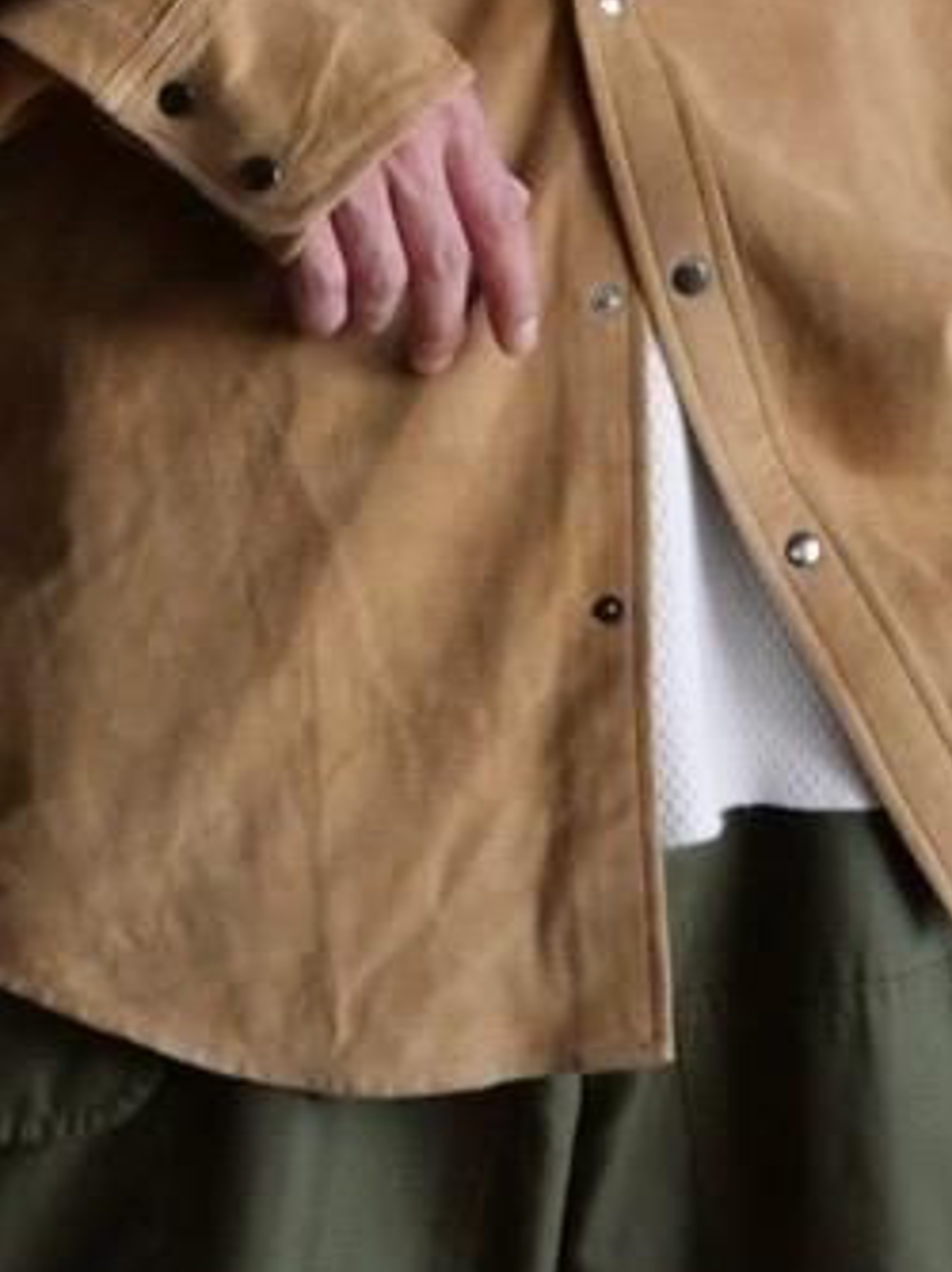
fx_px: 9766
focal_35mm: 266
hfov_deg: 5.6
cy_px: -44
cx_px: 423
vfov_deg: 7.4
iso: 3200
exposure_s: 1/50
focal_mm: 52
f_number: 4
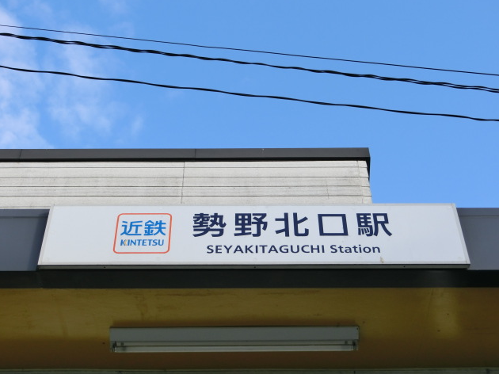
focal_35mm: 61
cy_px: 187
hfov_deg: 31.7
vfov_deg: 24.0
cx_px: 246
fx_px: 879
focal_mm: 10.7
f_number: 5
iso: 80
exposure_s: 1/250
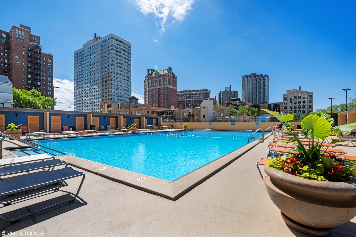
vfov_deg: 77.4
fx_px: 148
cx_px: 178
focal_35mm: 15
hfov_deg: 100.4
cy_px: 118
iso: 200
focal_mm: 15
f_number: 11
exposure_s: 1/500
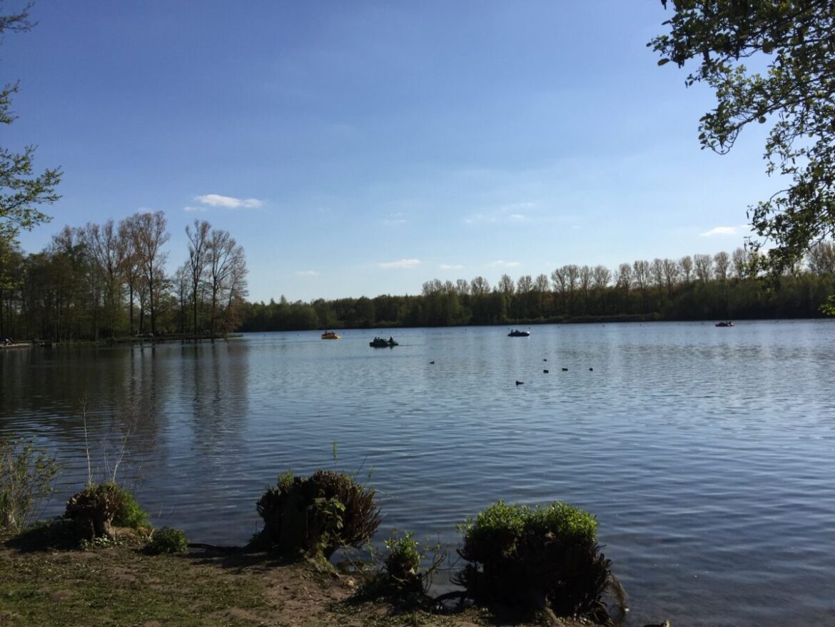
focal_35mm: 29
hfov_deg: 61.6
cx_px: 418
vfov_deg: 48.2
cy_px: 314
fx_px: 700
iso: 32
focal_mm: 4.15
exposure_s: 1/3968
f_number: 2.2
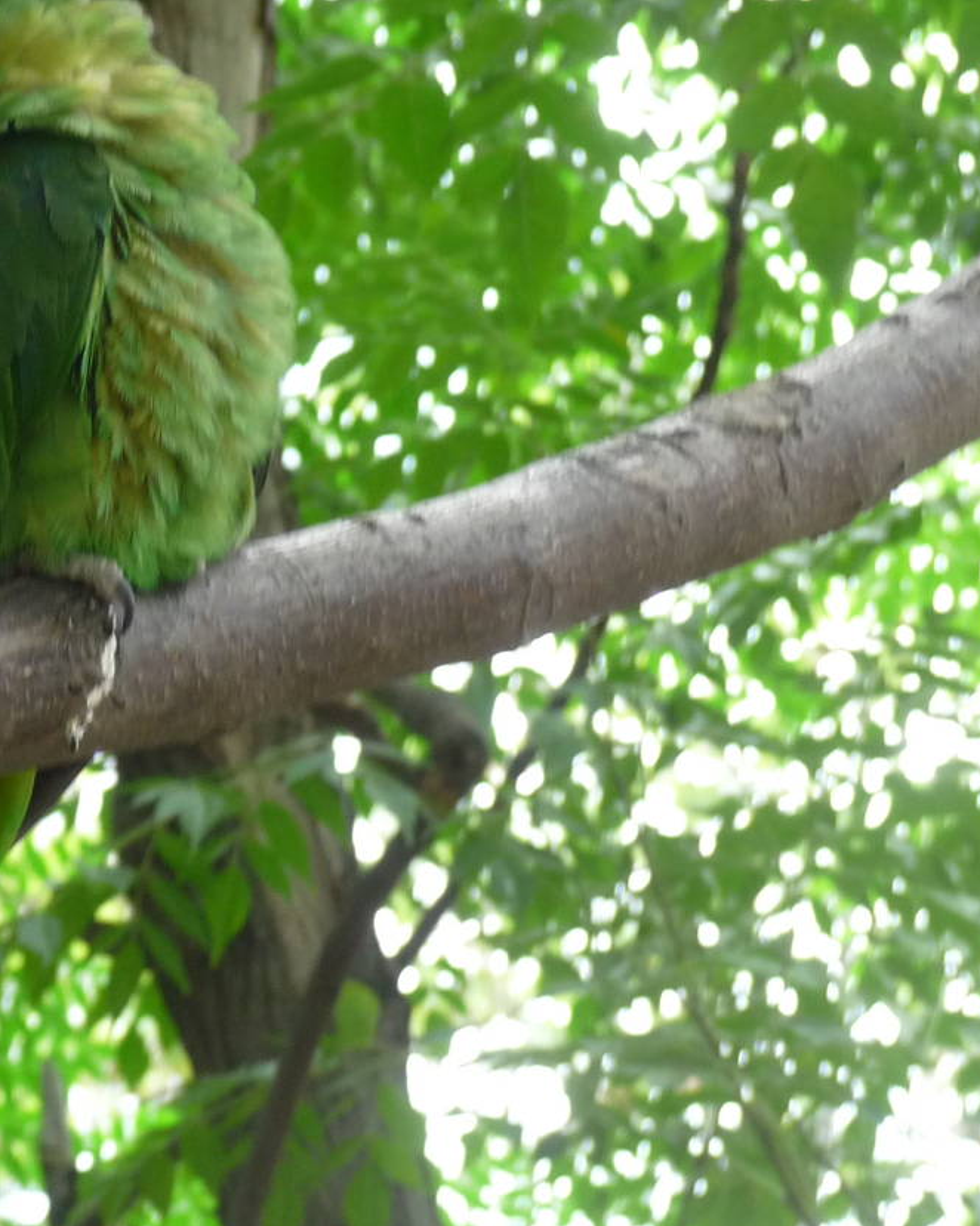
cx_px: -144
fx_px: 9647
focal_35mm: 266
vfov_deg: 7.3
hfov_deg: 5.8
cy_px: 401
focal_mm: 24.1
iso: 200
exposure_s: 1/60
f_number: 4.8
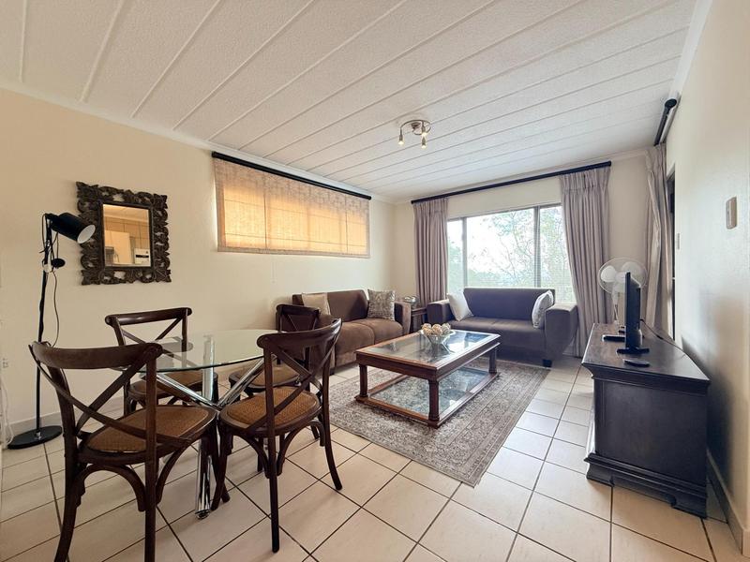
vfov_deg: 85.7
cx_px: 375
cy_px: 281
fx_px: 303
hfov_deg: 102.1
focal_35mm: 14
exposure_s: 1/100
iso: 125
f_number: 2.2
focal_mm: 2.22
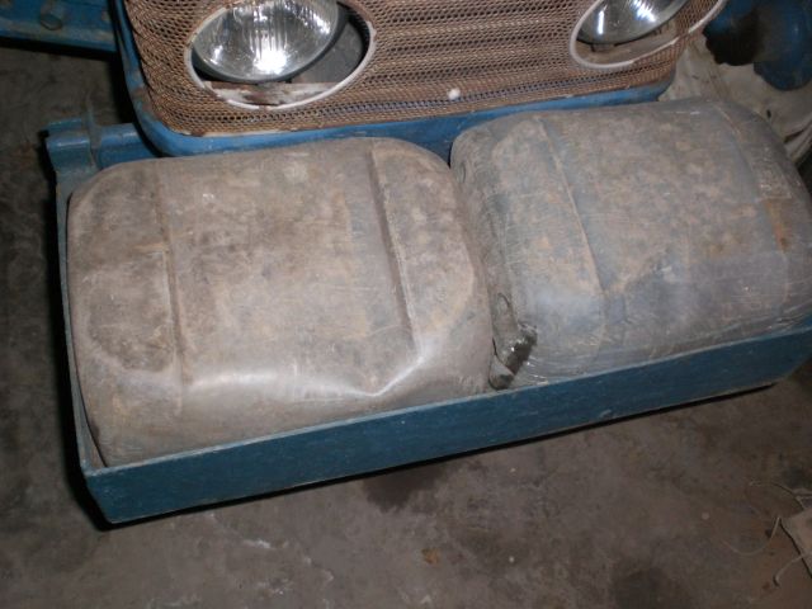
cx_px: 406
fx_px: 891
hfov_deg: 49.0
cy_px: 304
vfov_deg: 37.7
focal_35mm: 38
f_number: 3.1
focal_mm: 6.3
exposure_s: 1/60
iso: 200
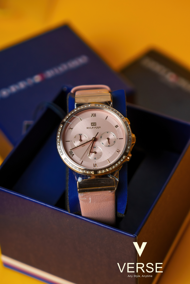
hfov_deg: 13.0
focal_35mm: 105
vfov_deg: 19.5
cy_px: 142
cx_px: 95
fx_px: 831
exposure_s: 1/60
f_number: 4
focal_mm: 70
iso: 200
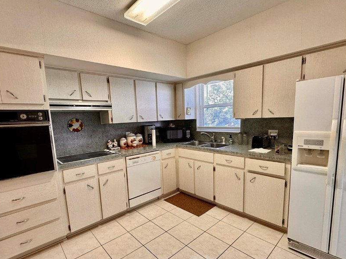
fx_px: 180
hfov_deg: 87.7
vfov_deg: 71.4
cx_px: 170
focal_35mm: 18
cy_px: 143
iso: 125
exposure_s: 1/120
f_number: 2.2
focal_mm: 2.22
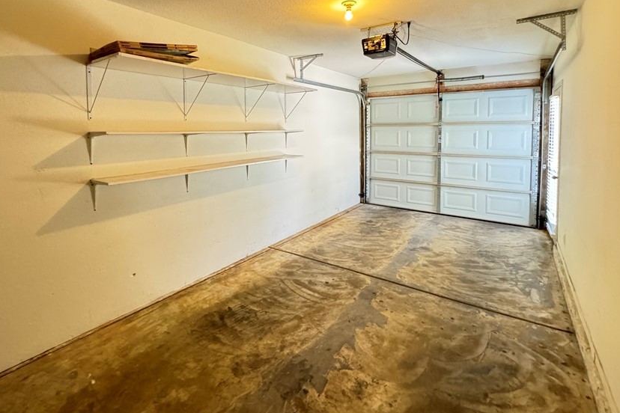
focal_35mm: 18
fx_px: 310
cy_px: 143
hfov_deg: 89.9
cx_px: 294
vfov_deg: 65.9
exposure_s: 1/60
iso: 1250
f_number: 2.2
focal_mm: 2.22
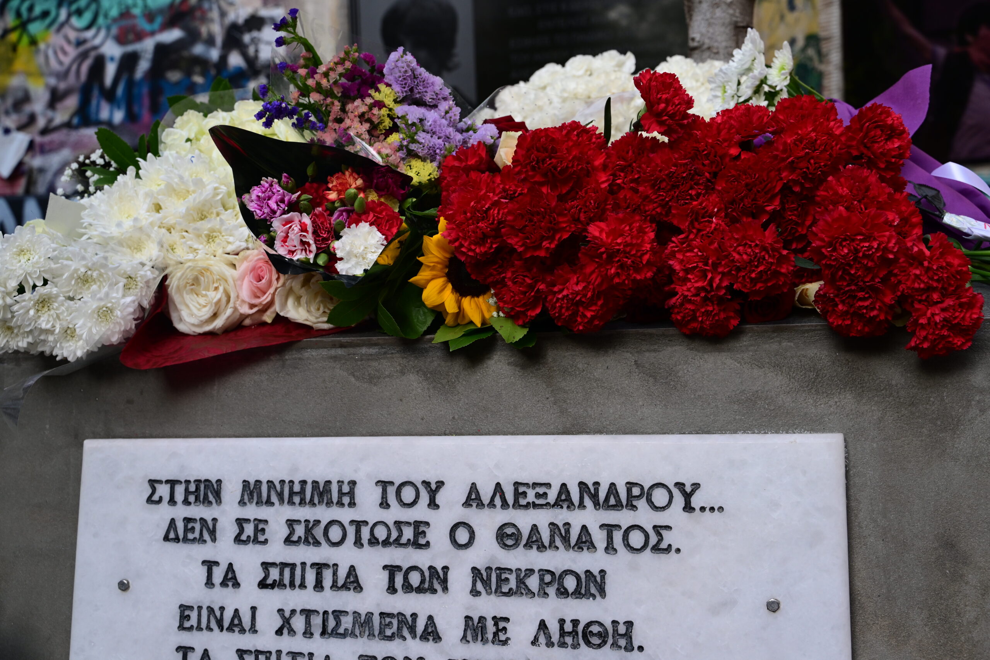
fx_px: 1155
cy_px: 330
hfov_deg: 46.4
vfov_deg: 31.9
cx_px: 495
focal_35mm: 42
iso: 640
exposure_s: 1/640
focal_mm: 42
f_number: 5.6
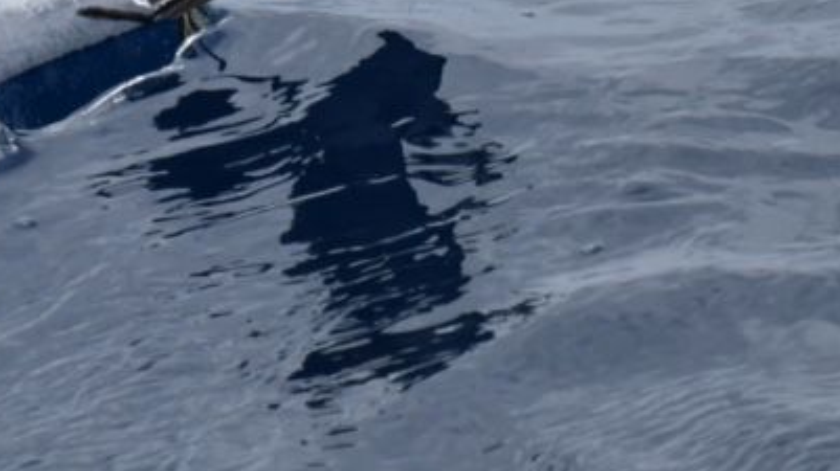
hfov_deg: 1.7
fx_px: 27914
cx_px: 107
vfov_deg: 1.0
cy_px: -26
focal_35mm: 1254
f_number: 6.3
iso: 1250
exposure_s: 1/8000
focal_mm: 600
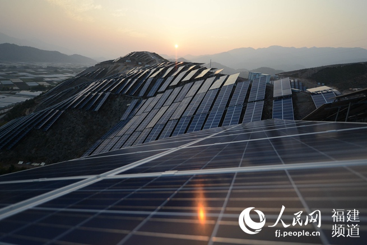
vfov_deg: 67.4
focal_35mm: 18
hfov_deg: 90.0
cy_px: 122
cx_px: 184
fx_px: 184
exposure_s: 1/6400
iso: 1600
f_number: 2.8
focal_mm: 18
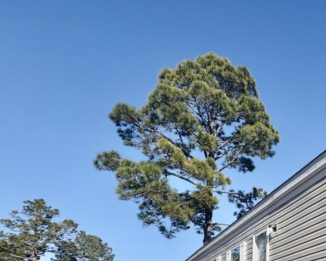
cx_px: 370
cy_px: 281
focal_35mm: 34
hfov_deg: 40.8
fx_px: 328
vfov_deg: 37.1
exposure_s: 1/2770
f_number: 2.2
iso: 50
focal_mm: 2.22
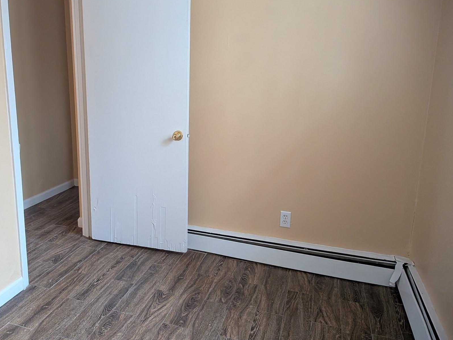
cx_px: 168
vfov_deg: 45.3
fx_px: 406
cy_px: 147
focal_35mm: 31
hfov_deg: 57.6
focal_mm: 4.53
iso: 652
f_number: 1.7
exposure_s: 1/33.3
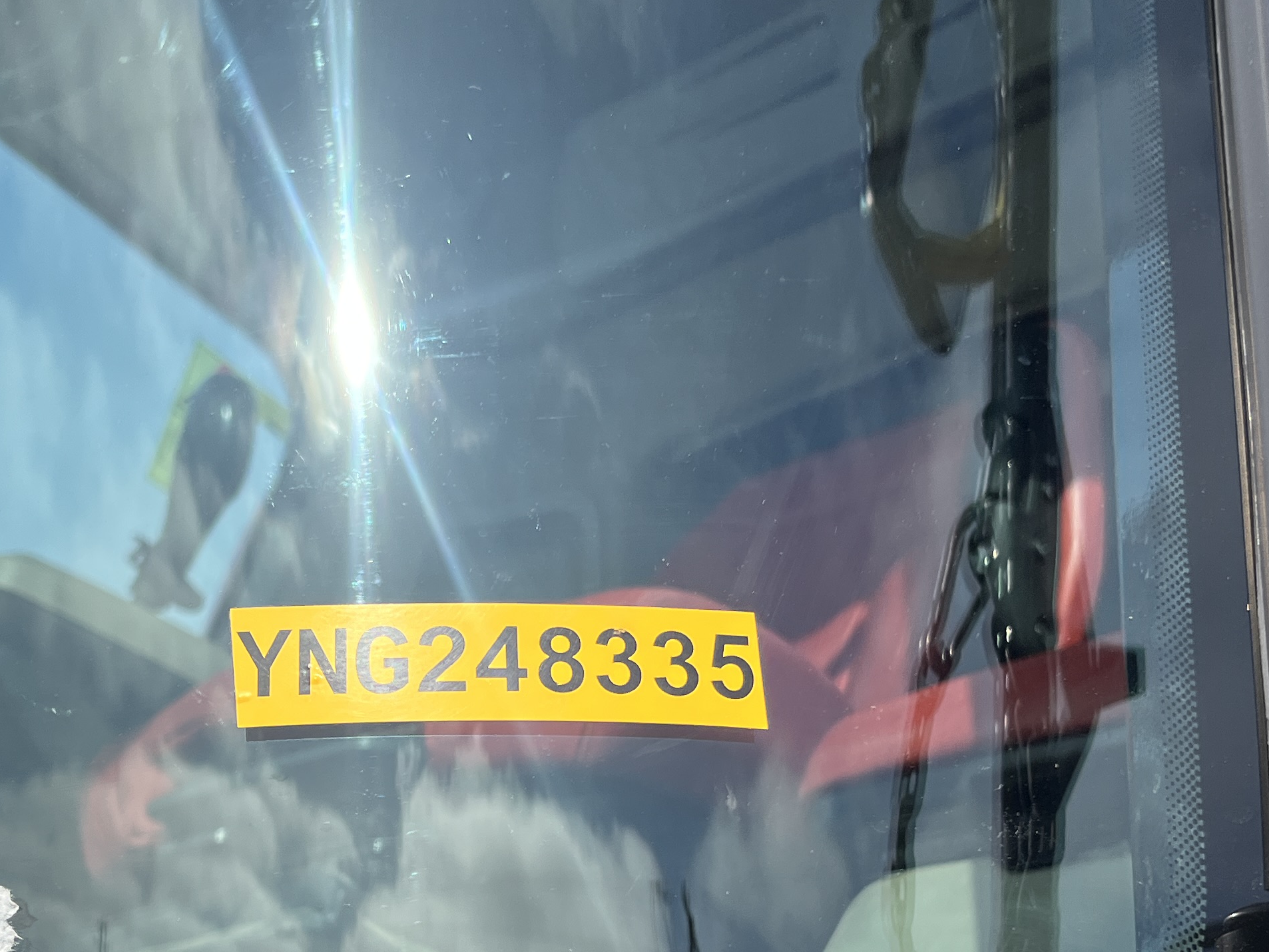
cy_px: 777
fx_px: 2017
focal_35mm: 55
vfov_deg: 26.0
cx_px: 561
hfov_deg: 34.9
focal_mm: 5.1
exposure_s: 1/2463
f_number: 1.6
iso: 50
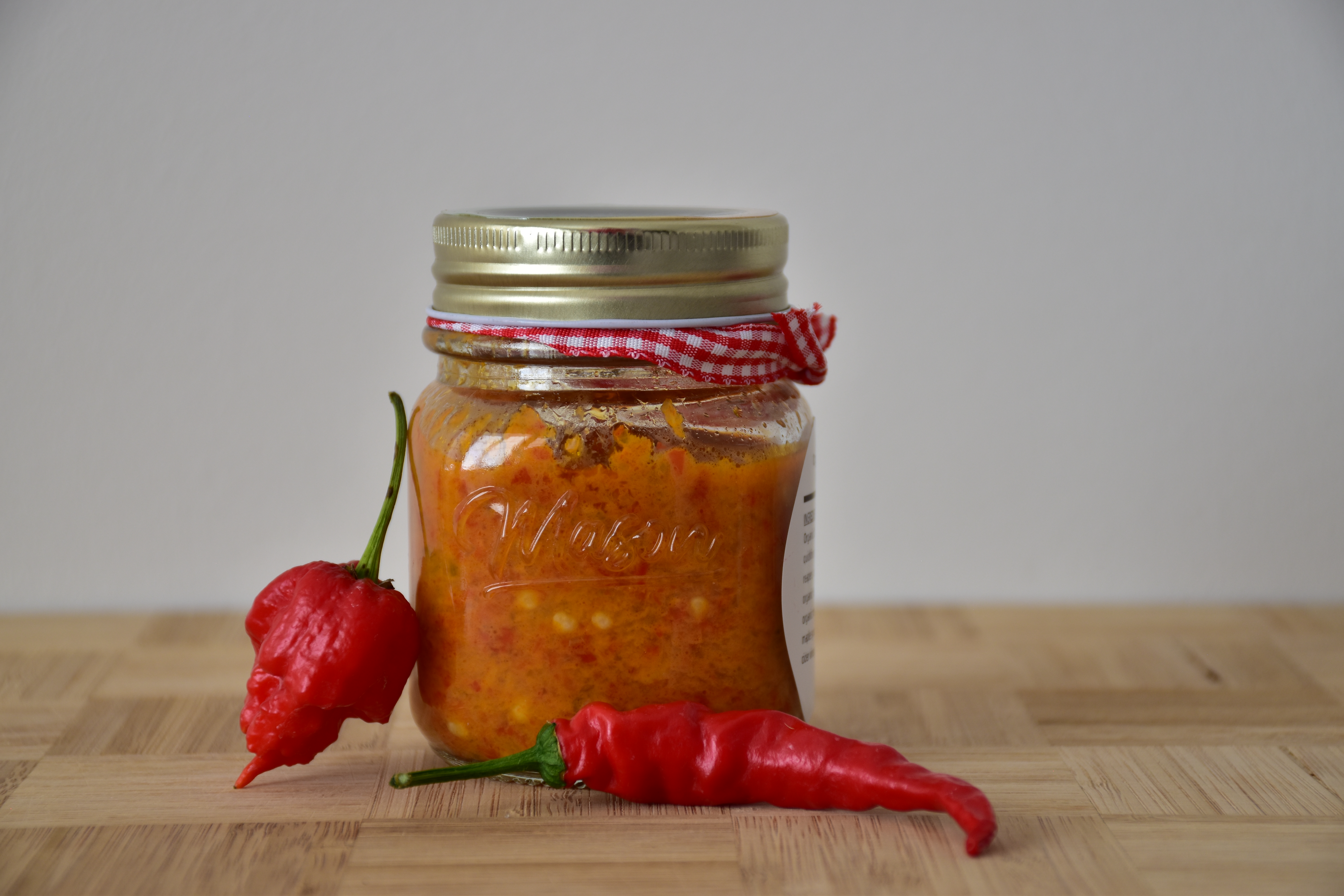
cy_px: 448
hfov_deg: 19.5
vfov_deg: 13.0
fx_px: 3920
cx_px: 672
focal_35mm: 105
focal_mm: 70
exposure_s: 1/80
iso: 200
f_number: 6.3
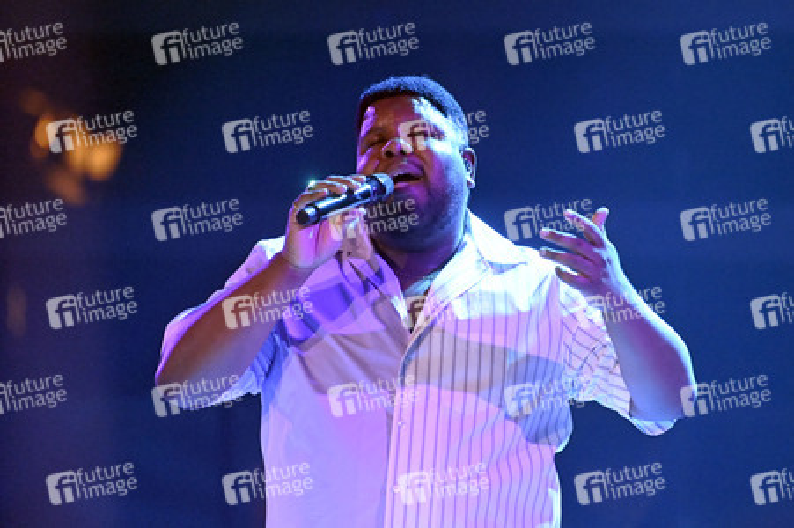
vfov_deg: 2.7
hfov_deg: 4.1
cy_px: 264
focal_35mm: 500
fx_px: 11019
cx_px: 397
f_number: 5.6
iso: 12800
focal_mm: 500
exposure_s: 1/400
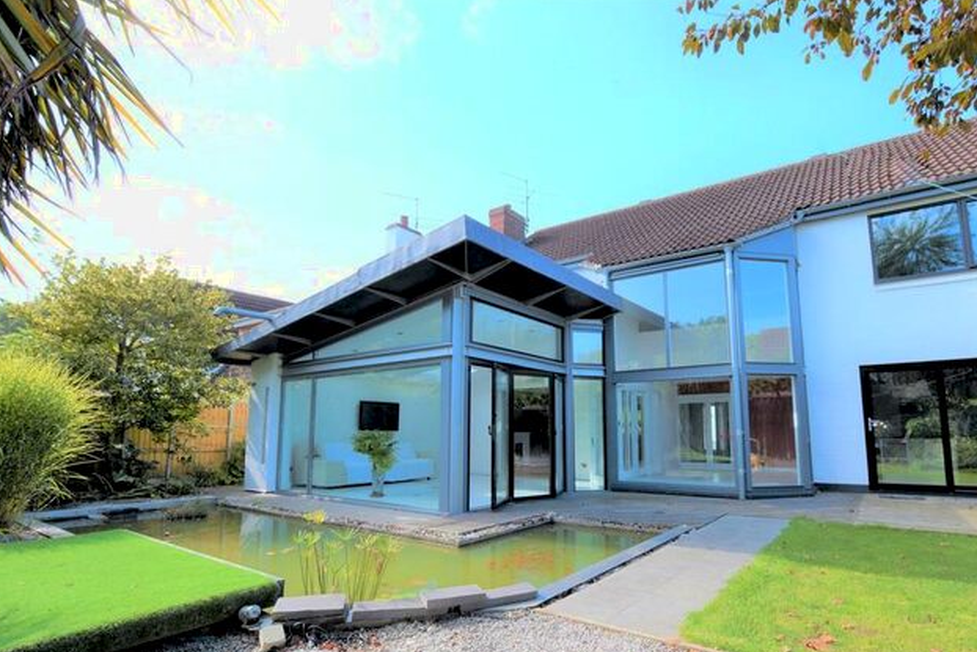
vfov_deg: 65.6
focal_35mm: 19
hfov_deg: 88.1
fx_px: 504
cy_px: 362
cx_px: 525
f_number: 9
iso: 200
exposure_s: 1/320
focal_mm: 11
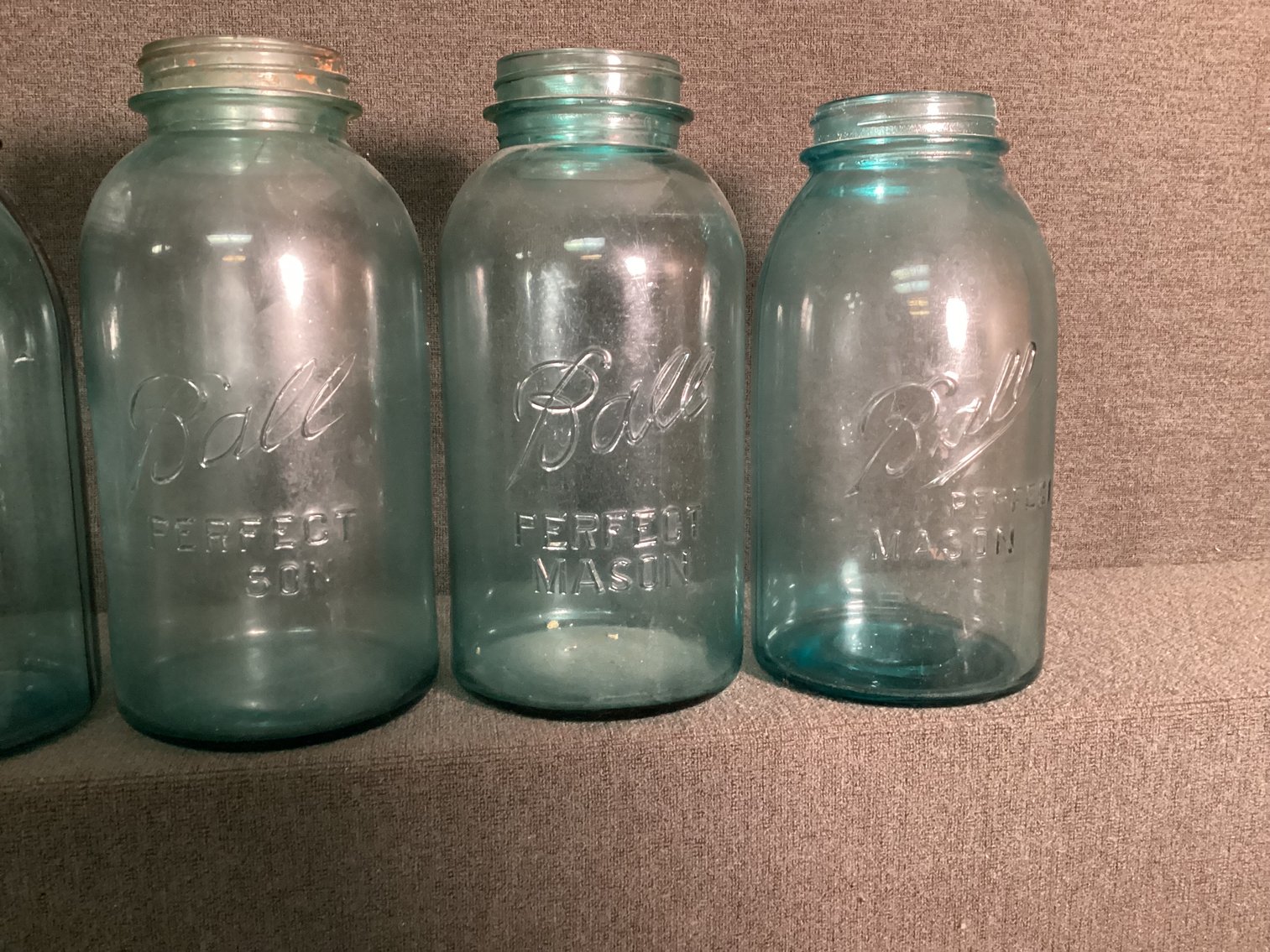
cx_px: 635
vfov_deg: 45.4
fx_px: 1137
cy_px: 476
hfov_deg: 58.3
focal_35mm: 31
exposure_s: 1/30
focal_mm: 3.3
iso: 500
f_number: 2.4
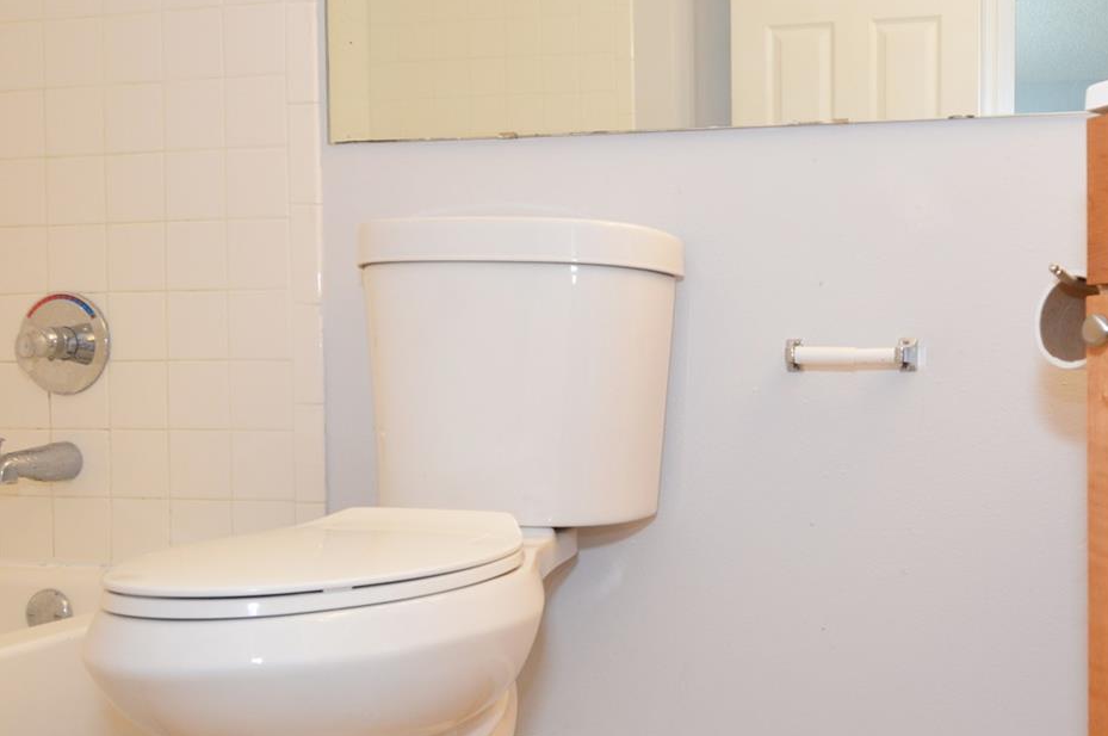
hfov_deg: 56.3
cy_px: 456
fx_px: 953
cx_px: 877
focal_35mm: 31
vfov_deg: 41.9
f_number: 4
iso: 400
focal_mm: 12
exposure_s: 1/60
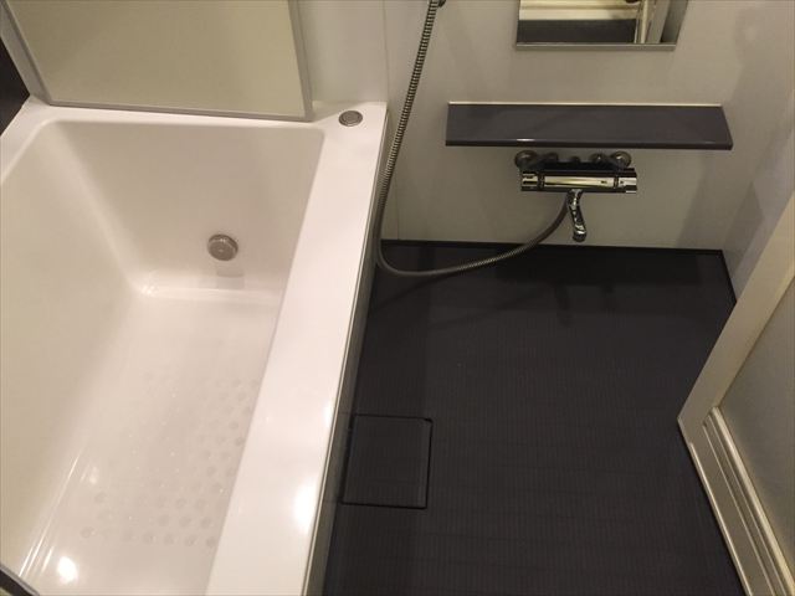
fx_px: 666
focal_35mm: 29
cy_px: 298
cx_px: 398
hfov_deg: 61.7
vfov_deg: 48.2
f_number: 2.2
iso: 250
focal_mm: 4.15
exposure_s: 1/33
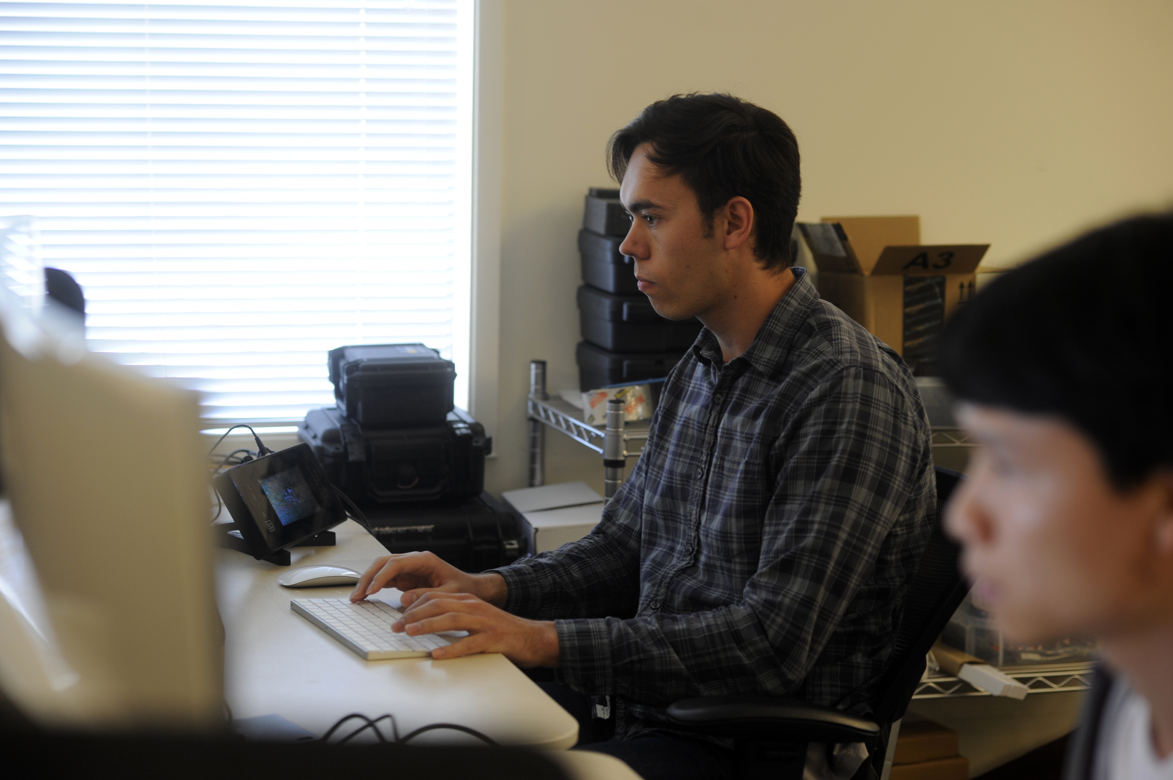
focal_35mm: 85
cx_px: 586
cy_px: 390
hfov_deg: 23.9
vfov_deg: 16.1
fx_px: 2768
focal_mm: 85
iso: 640
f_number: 3.5
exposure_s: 1/80
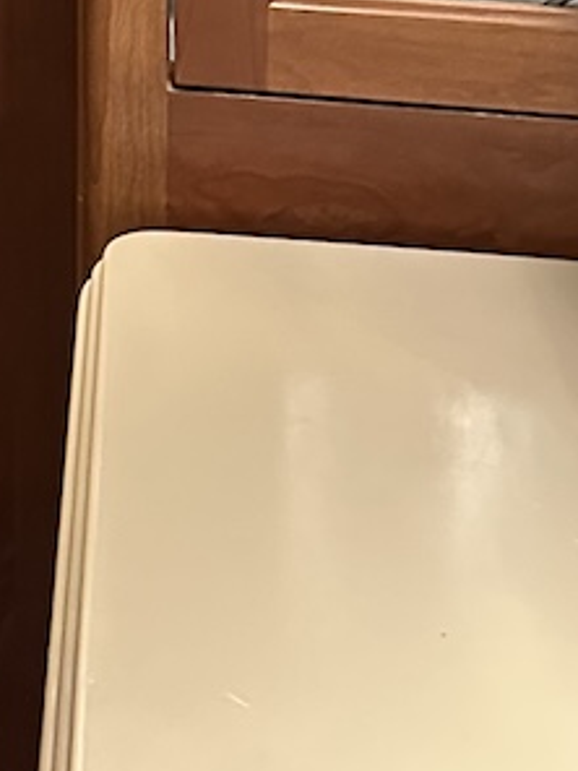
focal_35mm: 108
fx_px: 2404
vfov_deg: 16.5
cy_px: -413
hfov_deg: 11.9
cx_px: -654
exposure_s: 1/60
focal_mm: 6.86
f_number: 1.78
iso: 800
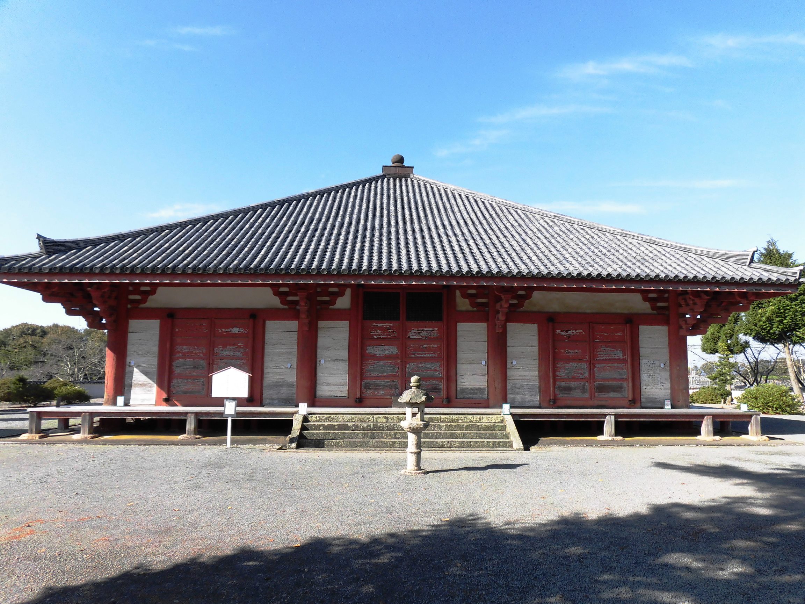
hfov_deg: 71.6
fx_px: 558
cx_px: 402
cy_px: 302
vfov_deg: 56.8
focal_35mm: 24
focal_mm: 4.3
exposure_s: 1/800
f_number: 3.1
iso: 100
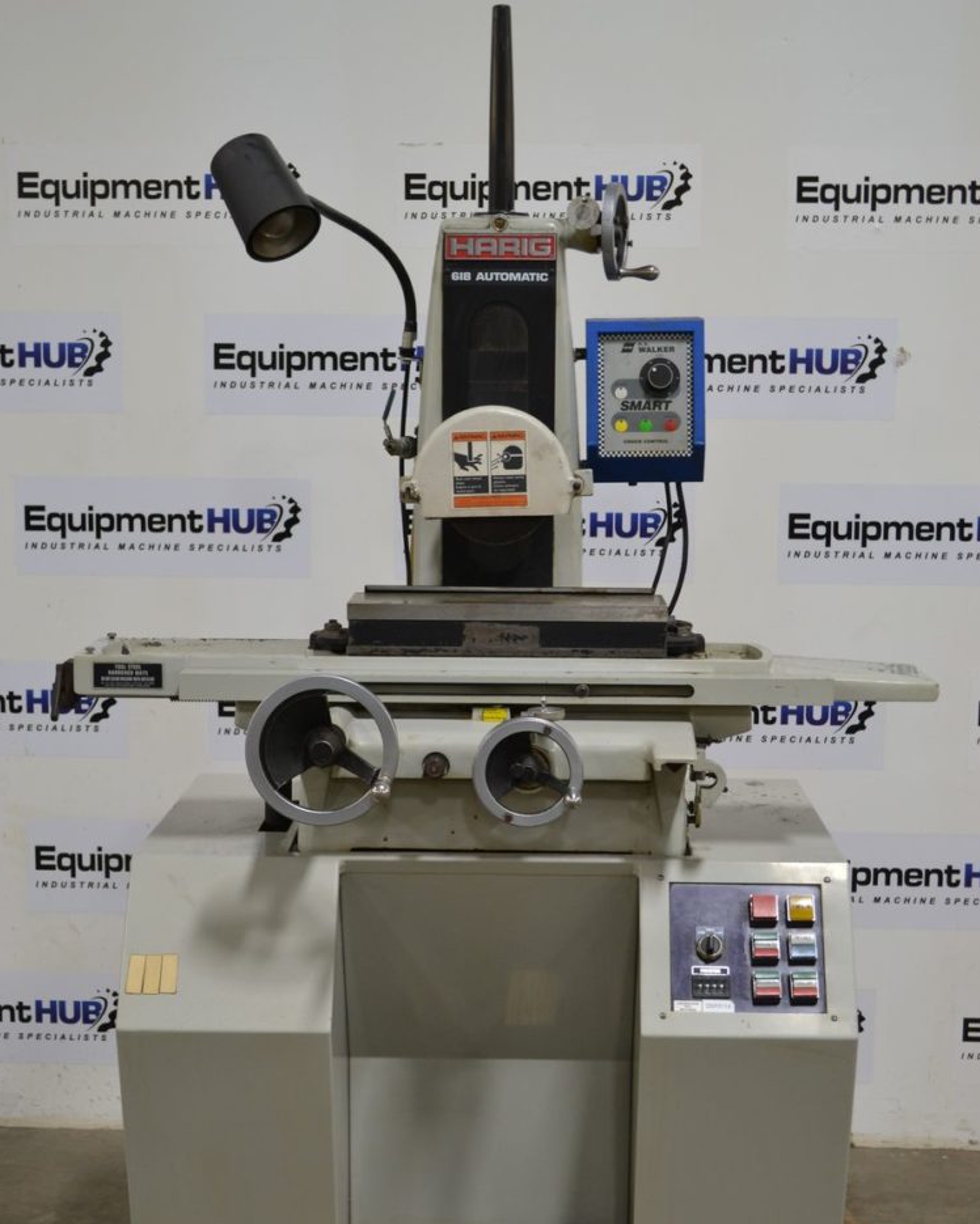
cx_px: 486
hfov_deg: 25.8
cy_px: 712
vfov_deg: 31.9
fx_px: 2139
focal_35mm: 59
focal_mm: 34
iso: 400
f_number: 5
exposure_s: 1/30
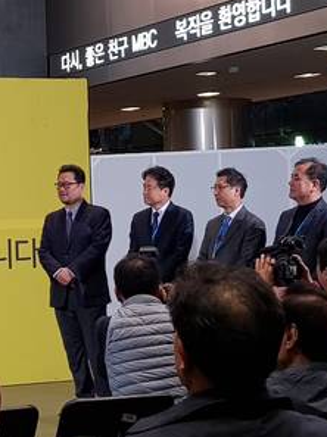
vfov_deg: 33.5
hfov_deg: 24.5
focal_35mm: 57
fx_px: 719
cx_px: 3
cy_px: 147
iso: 80
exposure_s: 1/50
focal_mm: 4.2
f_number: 1.7
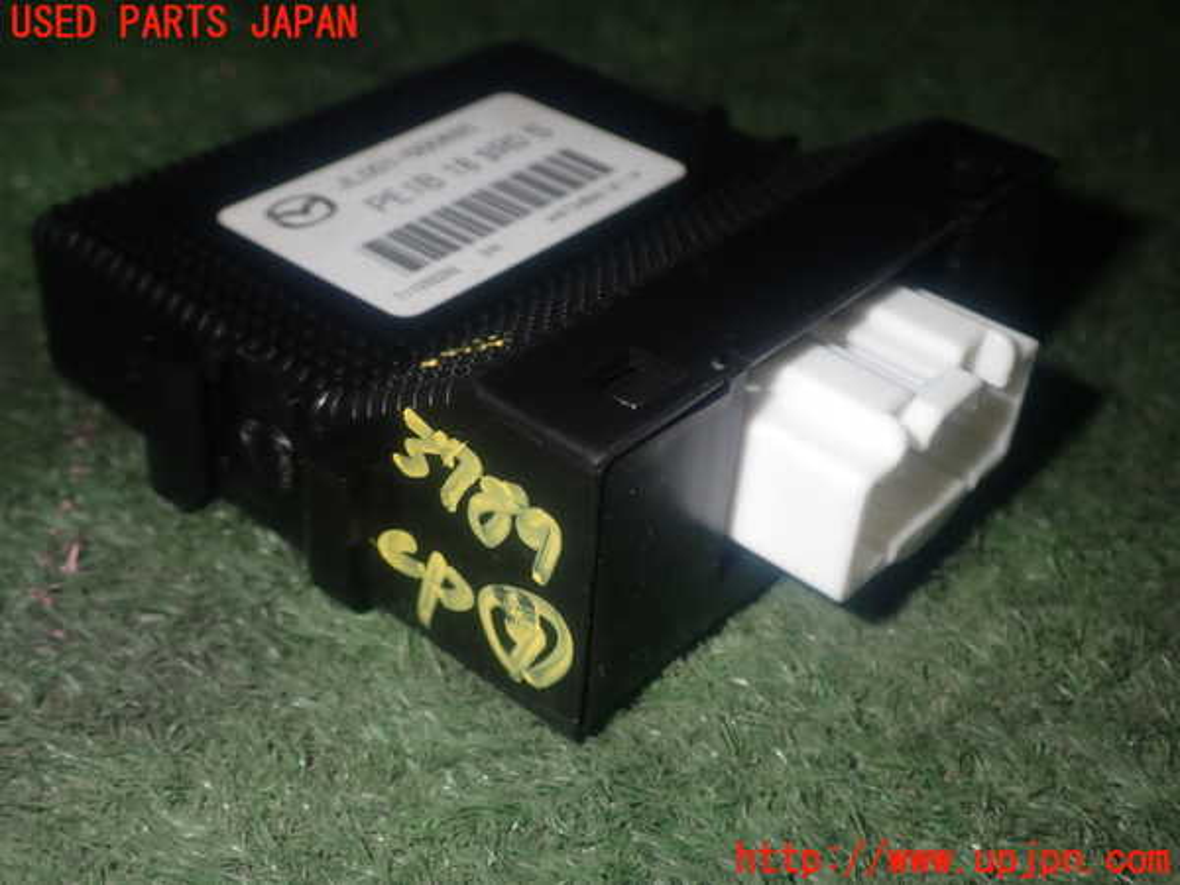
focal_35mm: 47
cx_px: 590
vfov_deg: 30.9
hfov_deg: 40.4
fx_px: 1602
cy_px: 442
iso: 200
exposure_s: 1/50
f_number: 9
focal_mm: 8.4
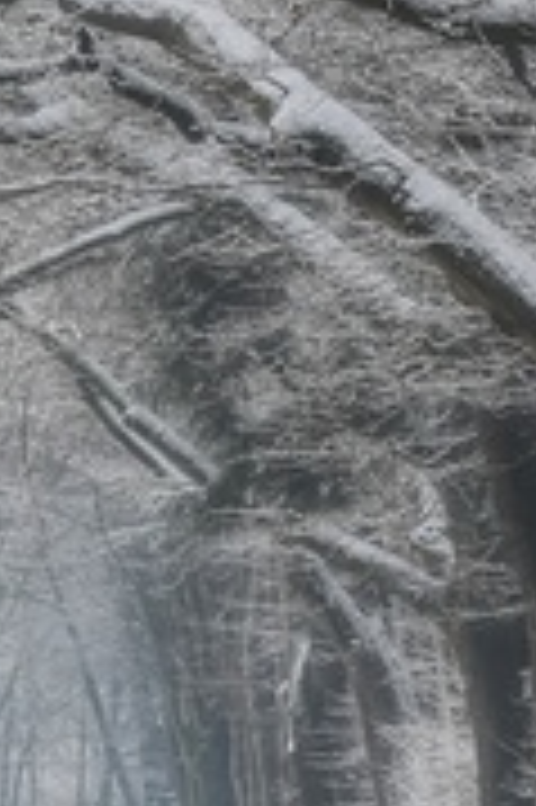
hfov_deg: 2.1
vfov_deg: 3.1
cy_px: 205
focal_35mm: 656
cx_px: 892
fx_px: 14678
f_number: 8
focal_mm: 170
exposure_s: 1/200
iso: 250
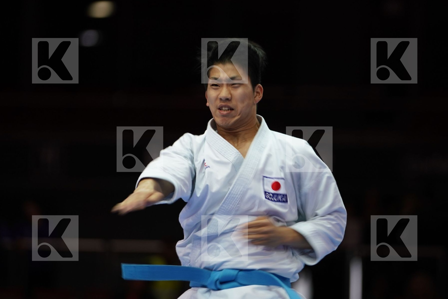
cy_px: 149
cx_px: 225
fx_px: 3348
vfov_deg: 5.1
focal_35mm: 269
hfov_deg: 7.7
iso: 320
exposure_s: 1/125
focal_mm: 179
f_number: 2.8
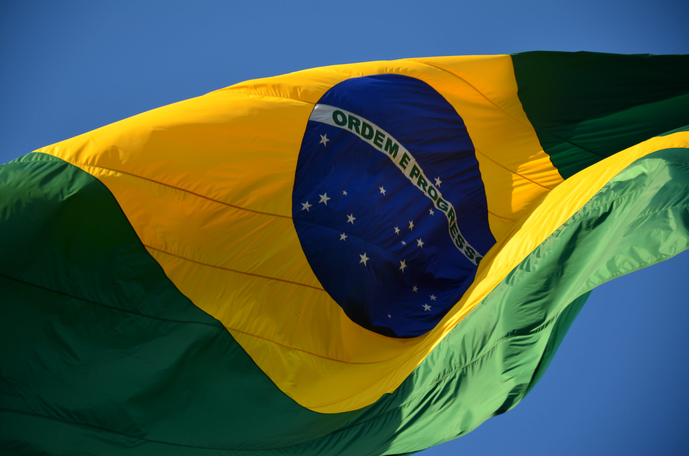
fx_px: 3008
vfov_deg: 8.7
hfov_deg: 13.1
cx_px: 344
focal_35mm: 158
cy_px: 228
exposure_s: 1/160
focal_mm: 105
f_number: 5.6
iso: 100
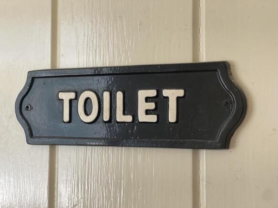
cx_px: 139
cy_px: 104
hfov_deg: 30.3
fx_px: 514
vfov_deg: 22.9
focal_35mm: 64
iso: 100
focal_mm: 7.5
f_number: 2.2
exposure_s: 1/121
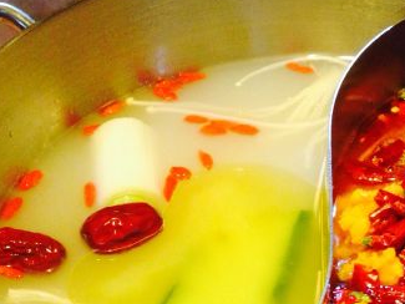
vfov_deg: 20.2
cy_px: 293
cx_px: 310
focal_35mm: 71
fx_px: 831
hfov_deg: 27.0
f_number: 2.4
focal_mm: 4.12
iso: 250
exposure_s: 1/20
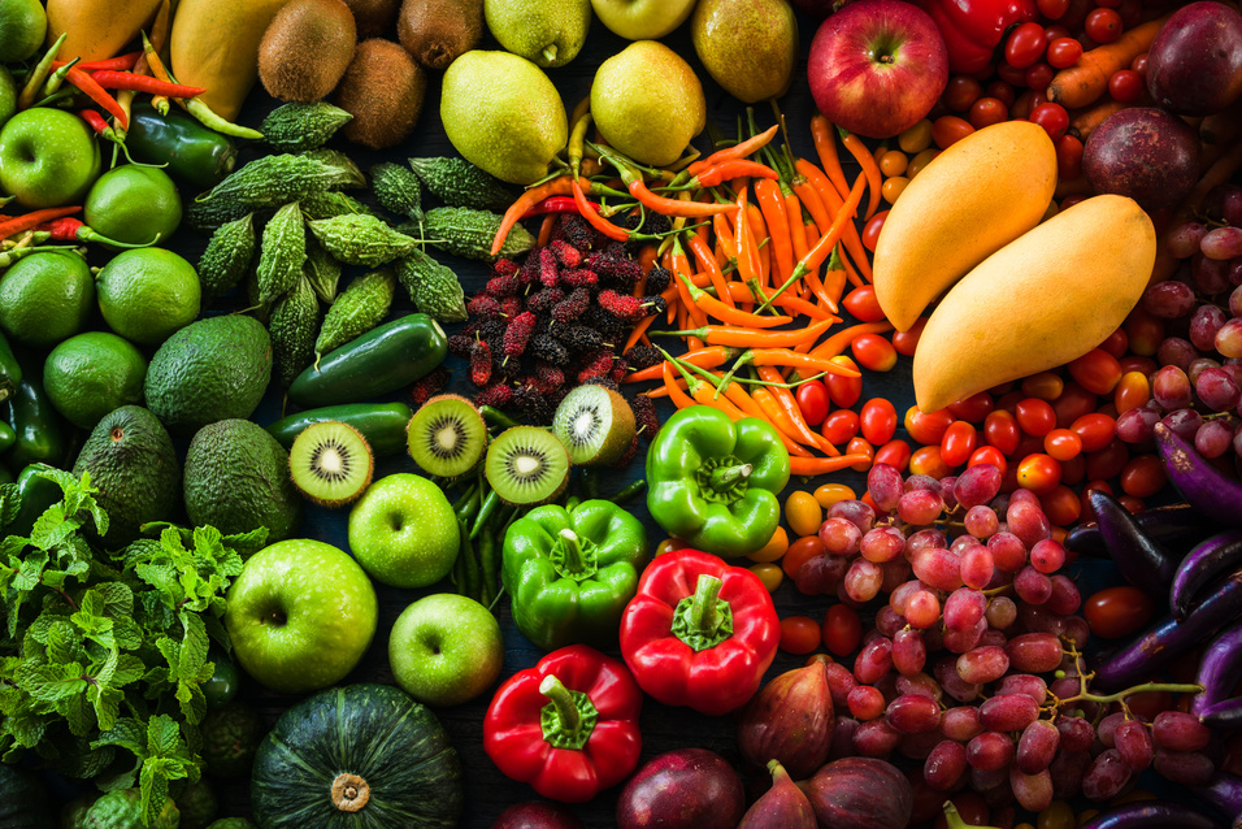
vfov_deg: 19.5
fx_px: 2416
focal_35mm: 70
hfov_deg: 28.8
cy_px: 414
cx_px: 621
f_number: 16
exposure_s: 2
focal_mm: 70
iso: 100
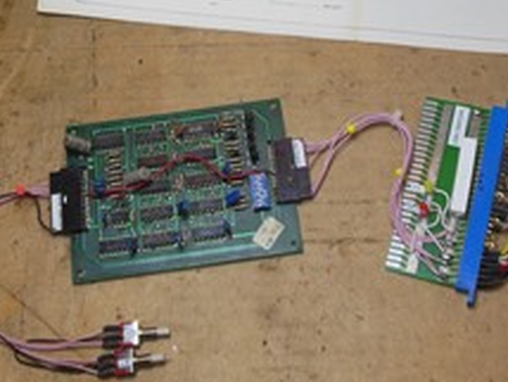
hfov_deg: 28.1
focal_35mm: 69
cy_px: 0
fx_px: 1014
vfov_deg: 20.7
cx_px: 294
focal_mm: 6
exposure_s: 1/30
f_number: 3.5
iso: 125
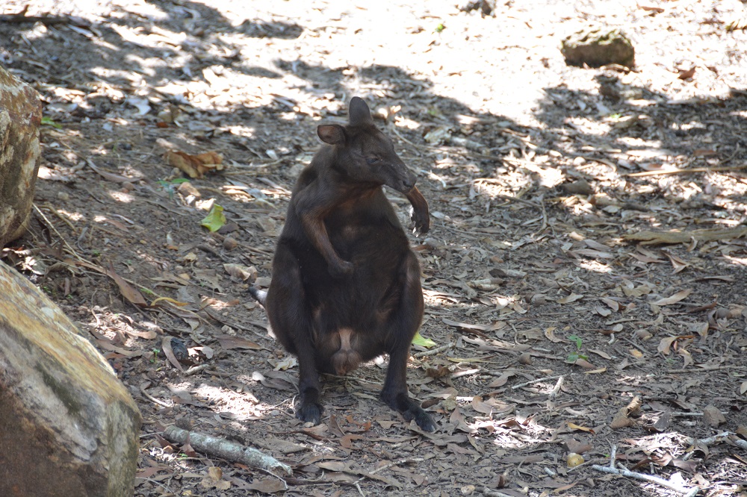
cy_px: 248
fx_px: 6223
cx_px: 374
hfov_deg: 6.9
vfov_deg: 4.6
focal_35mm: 300
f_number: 5.6
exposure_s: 1/320
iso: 1600
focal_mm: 200
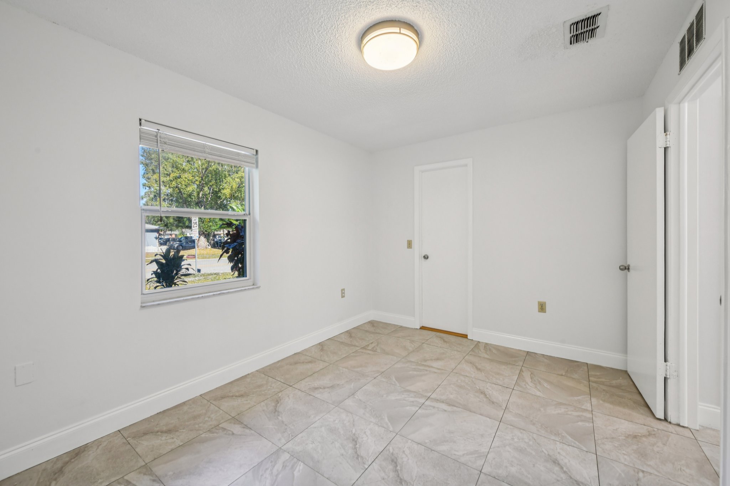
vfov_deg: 81.2
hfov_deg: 104.3
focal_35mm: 14
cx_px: 365
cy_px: 243
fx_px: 284
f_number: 8
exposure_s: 1/40
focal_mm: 14
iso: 400
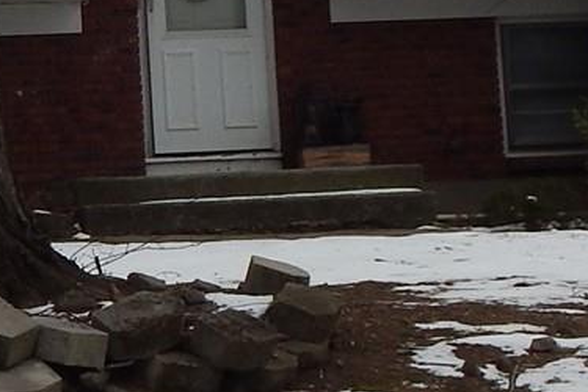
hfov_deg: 14.3
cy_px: 3
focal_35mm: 142
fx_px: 2319
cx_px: 77
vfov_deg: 9.6
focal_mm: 4.5
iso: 125
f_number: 3.1
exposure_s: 1/640
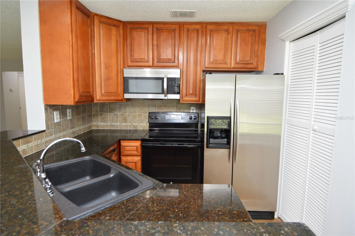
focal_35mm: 18
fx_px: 177
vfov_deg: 67.3
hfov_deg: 90.1
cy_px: 118
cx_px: 178
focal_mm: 12
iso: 500
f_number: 4
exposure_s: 1/60
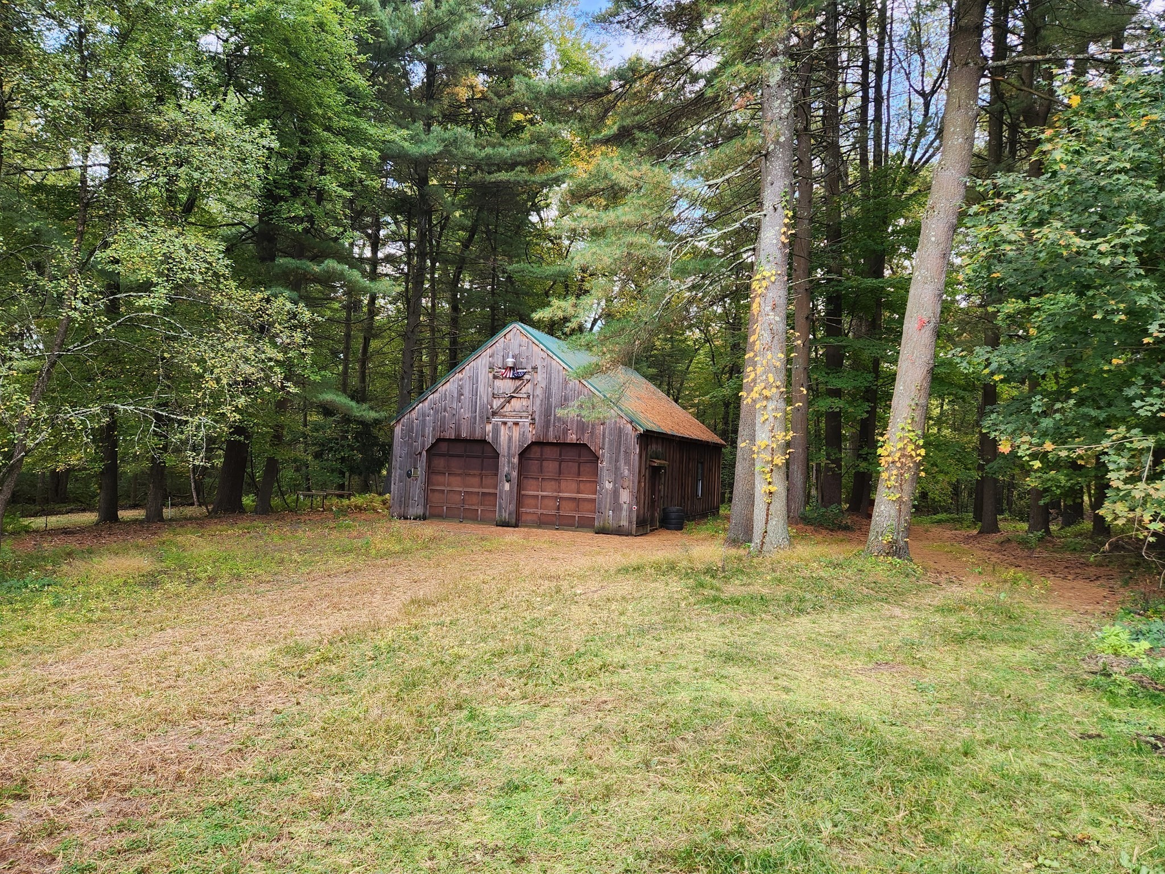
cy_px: 437
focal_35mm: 23
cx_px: 582
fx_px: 774
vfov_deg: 58.9
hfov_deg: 73.9
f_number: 1.8
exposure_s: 1/180
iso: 40
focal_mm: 5.4
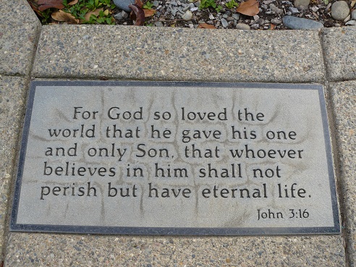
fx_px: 370
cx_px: 178
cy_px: 134
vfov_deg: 39.7
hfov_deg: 51.4
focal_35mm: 36
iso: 100
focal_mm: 6
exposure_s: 1/40
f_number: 8
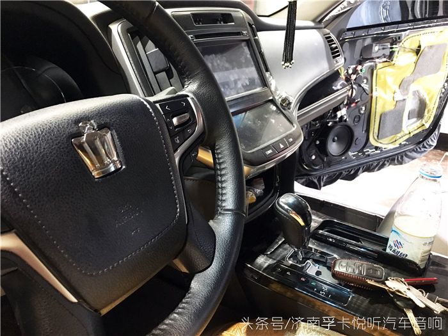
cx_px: 224
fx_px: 375
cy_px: 168
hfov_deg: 61.7
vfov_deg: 48.2
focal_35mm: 29
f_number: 2.2
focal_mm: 4.15
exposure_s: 1/17
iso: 320
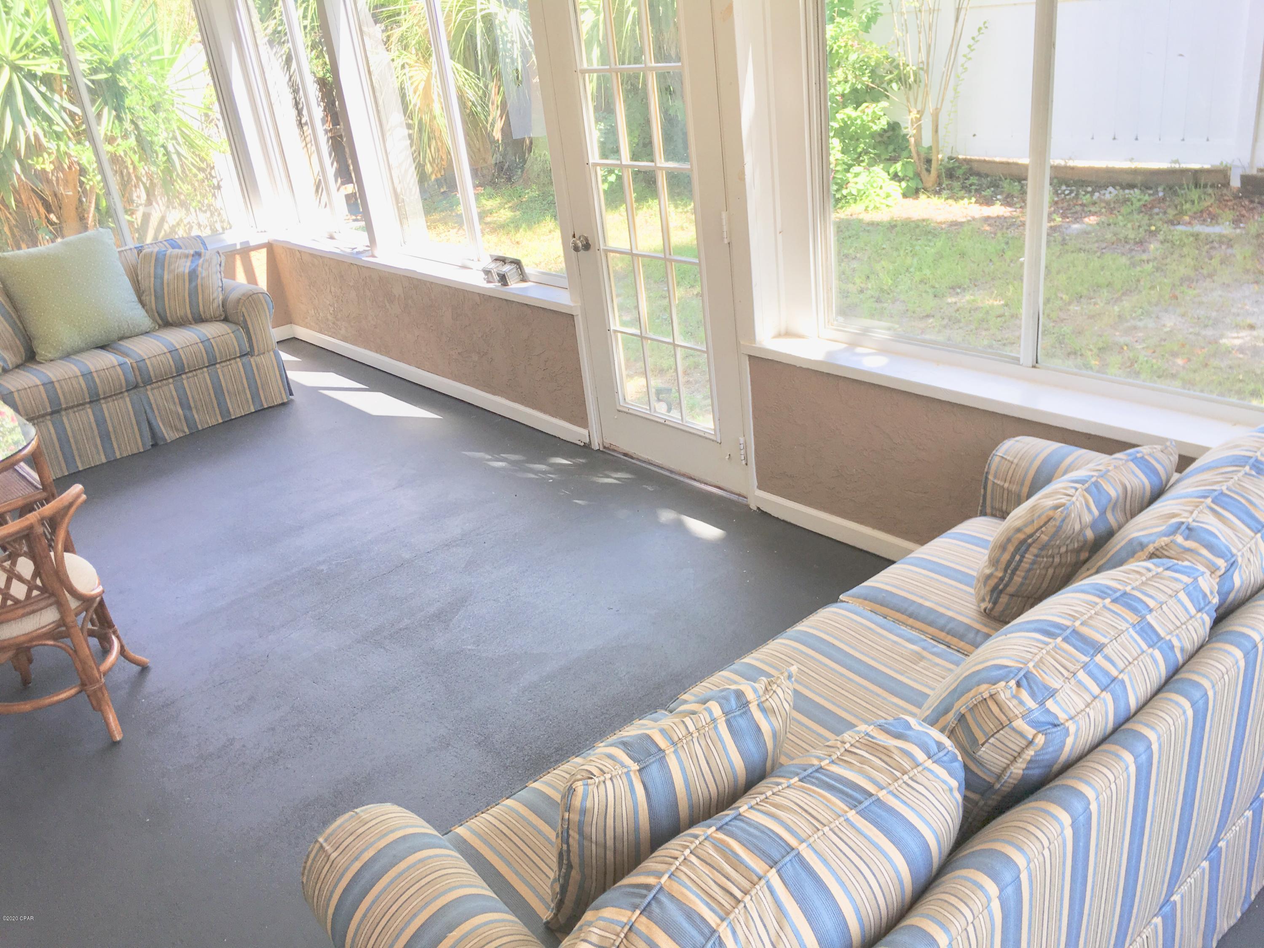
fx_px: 1059
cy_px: 474
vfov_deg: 48.2
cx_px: 632
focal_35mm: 29
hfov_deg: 61.7
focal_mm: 4.15
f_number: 2.2
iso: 25
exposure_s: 1/176
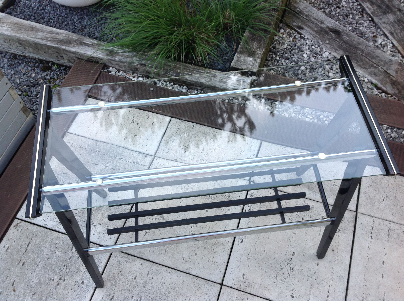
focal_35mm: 35
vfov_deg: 40.6
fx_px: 408
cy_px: 150
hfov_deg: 52.7
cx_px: 202
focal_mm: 4.28
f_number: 2.4
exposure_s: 1/179
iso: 50
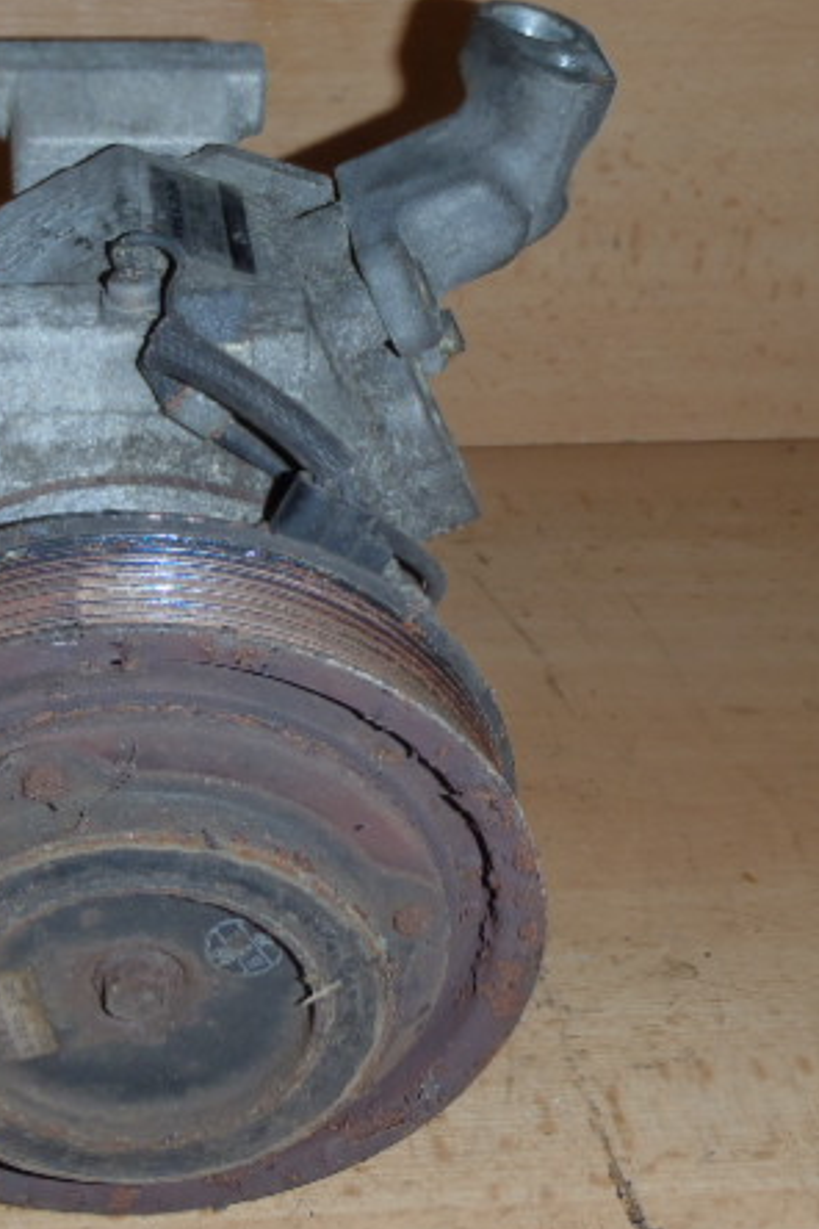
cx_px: 183
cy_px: 623
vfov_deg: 35.1
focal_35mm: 57
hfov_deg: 23.5
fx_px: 1945
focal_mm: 6.83
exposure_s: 1/40
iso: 100
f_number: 4.6
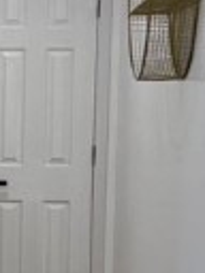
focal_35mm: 144
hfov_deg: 10.0
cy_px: 222
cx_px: -85
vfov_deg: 13.6
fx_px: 1137
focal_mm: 6.76
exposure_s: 1/224
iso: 125
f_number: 1.78
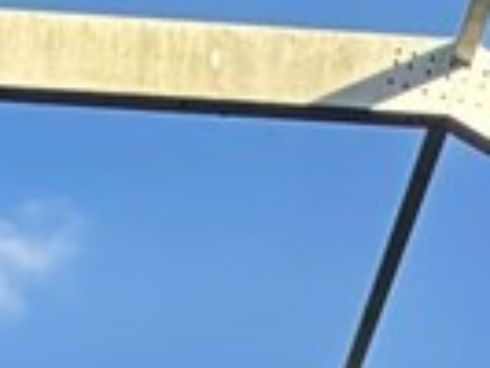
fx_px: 1530
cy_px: 1225
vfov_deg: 9.4
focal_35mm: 108
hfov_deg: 18.1
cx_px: 136
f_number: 2.2
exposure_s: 1/403
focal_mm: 2.22
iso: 50
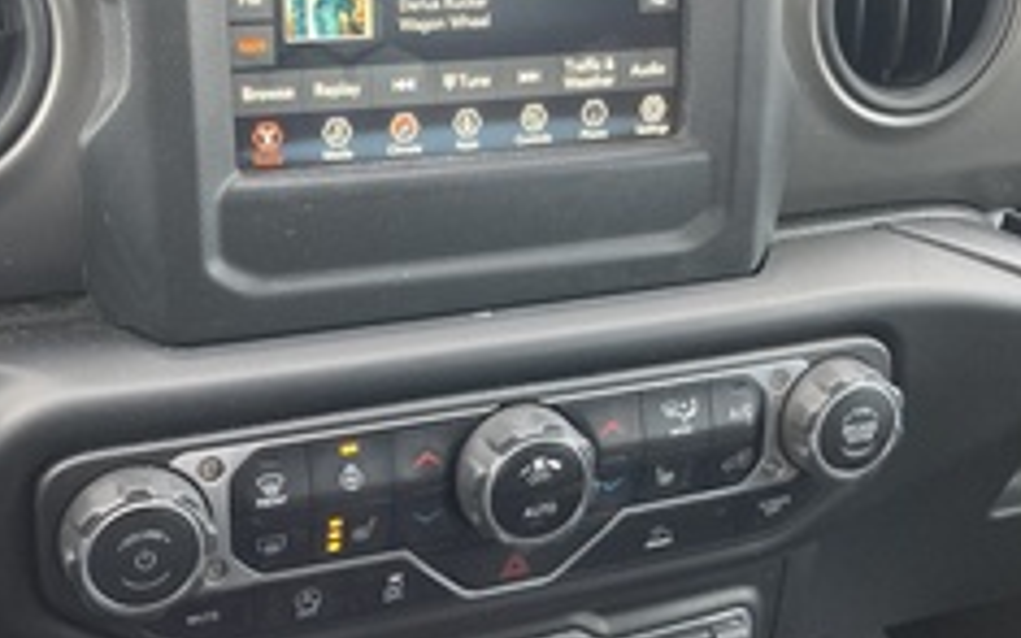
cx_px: 487
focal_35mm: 53
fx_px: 1475
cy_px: 263
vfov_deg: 24.4
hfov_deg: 38.2
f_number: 1.8
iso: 160
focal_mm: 3.99
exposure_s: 1/60
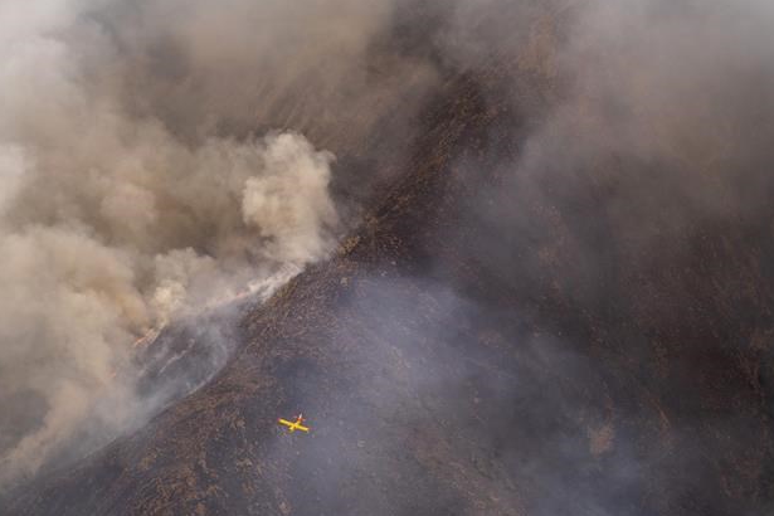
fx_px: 1591
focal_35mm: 74
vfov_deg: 18.4
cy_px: 267
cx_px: 404
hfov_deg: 27.3
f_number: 4
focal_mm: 46.6
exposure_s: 1/320
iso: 800
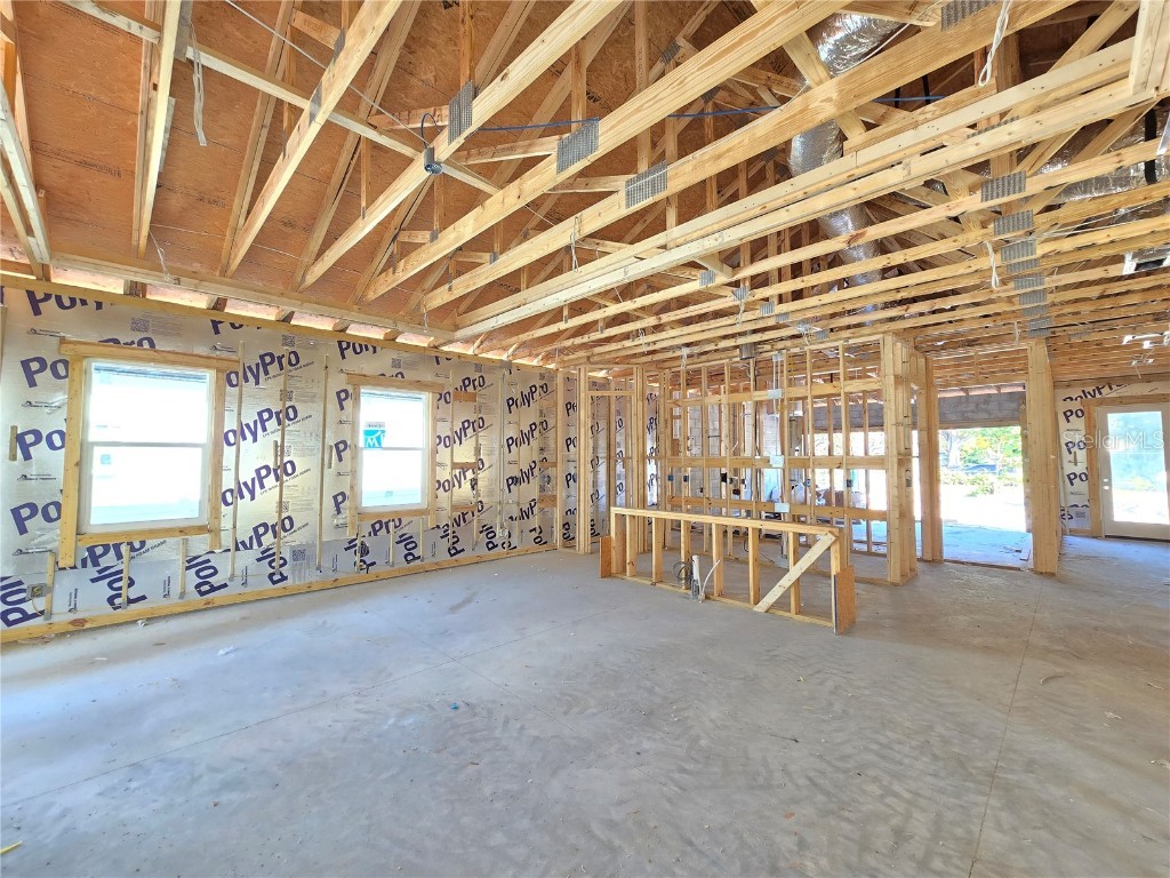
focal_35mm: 13
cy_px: 439
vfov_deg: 89.9
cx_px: 585
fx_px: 439
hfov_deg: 106.2
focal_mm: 2.2
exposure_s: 1/60
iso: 160
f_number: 2.2
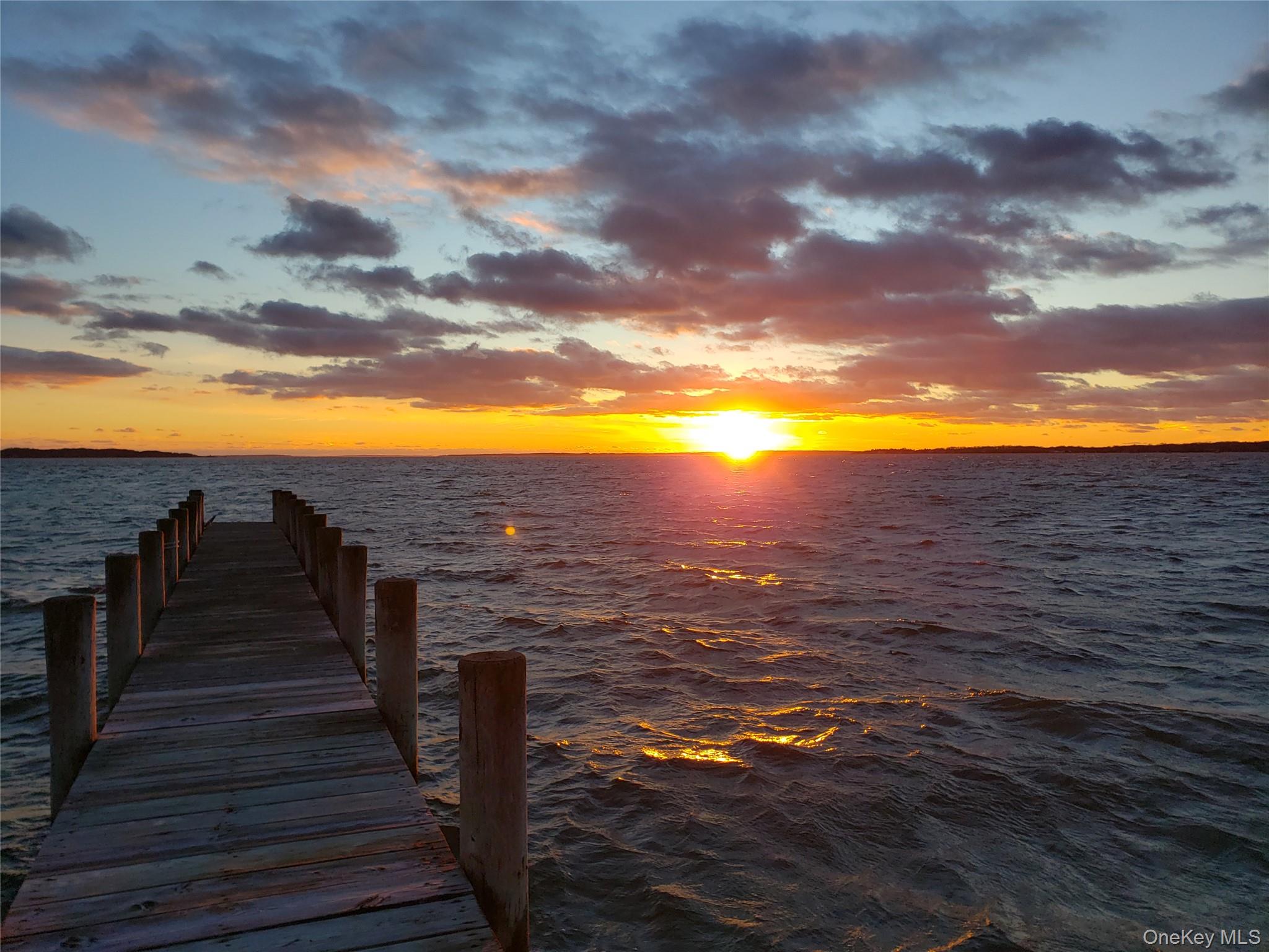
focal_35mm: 26
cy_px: 476
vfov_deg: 53.1
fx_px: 953
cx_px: 634
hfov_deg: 67.3
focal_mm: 4.3
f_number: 2.4
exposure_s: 1/419
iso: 50
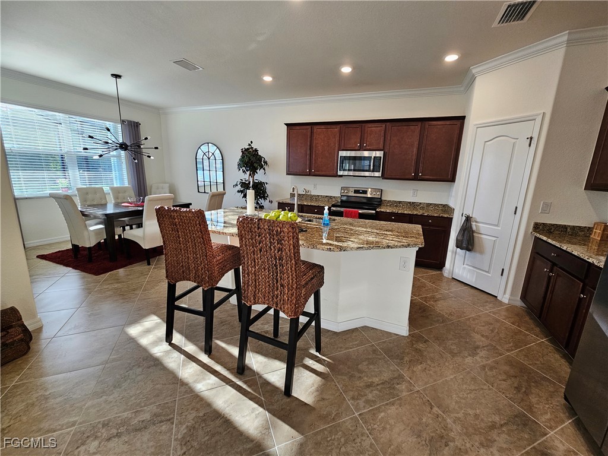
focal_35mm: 13
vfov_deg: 89.9
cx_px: 304
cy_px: 228
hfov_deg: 106.2
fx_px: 228
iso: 100
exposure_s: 1/60
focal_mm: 2.2
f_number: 2.2
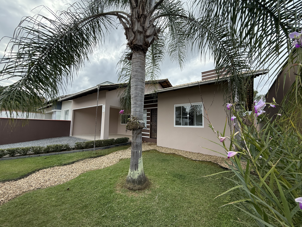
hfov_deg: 102.1
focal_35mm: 14
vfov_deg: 85.7
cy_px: 114
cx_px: 151
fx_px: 122
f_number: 2.2
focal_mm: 2.22
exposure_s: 1/381
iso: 64
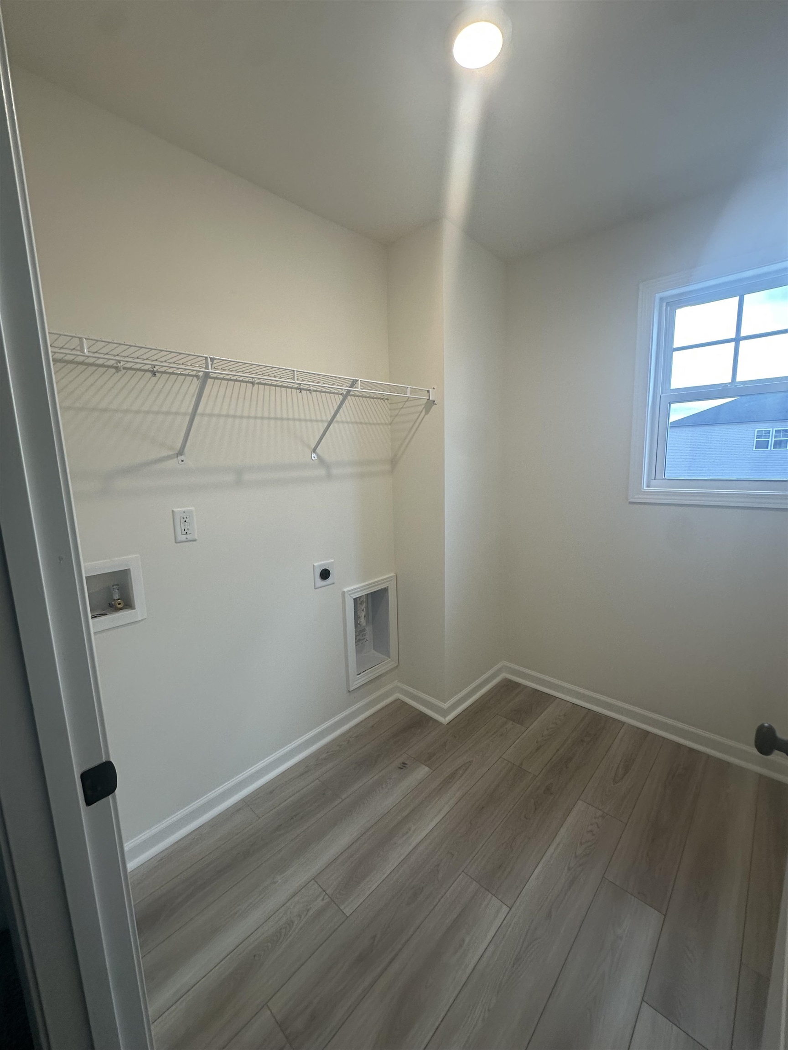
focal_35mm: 14
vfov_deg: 102.1
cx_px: 394
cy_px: 525
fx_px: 425
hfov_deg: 85.7
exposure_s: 1/120
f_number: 2.2
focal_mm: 2.22
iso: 160
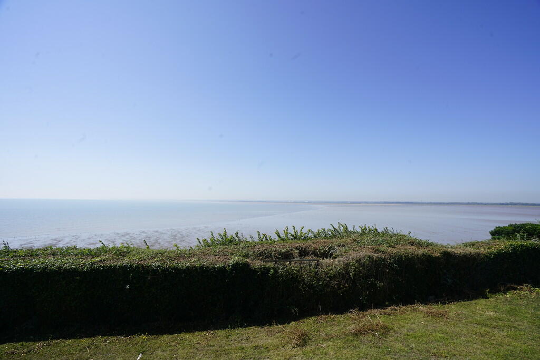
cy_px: 180
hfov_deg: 96.7
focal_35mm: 16
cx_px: 270
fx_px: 240
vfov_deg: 73.8
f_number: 11
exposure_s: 1/125
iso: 100
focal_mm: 16
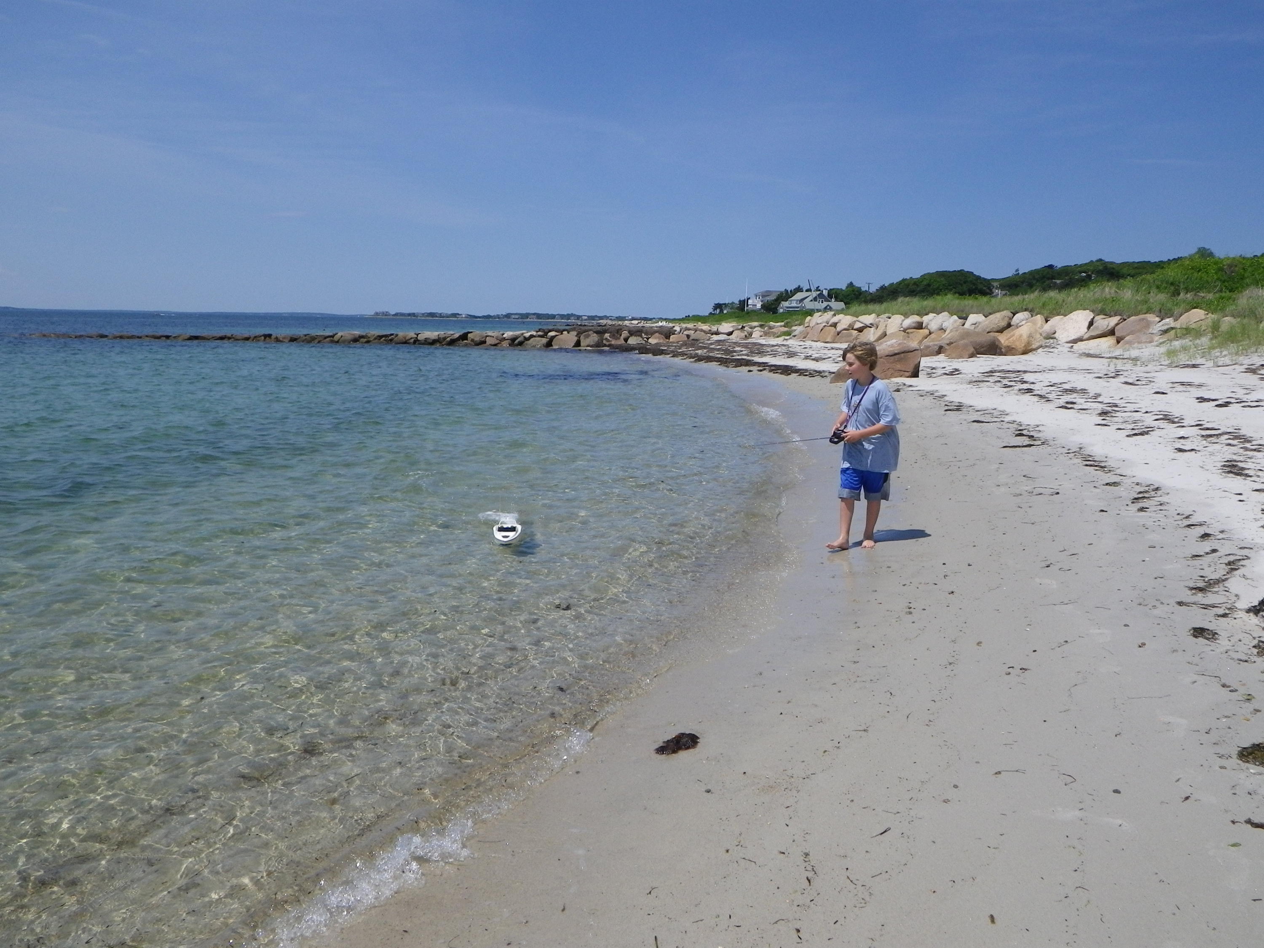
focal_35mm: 28
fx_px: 1022
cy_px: 474
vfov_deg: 49.7
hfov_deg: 63.4
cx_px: 632
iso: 100
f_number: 4.2
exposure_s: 1/1250
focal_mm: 5
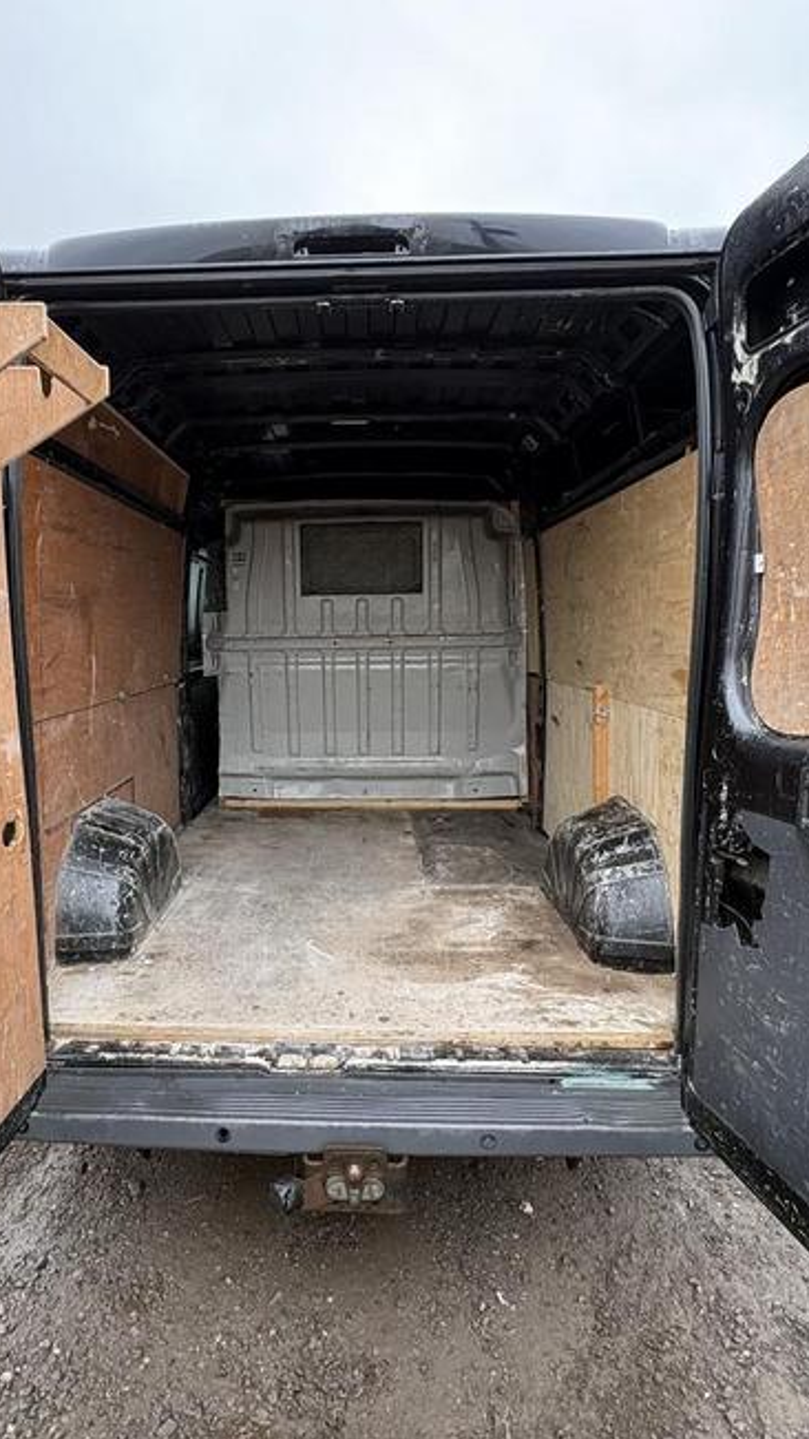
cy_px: 705
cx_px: 327
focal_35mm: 21
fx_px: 801
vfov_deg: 83.8
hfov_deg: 53.2
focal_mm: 2.22
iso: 64
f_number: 2.2
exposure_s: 1/99
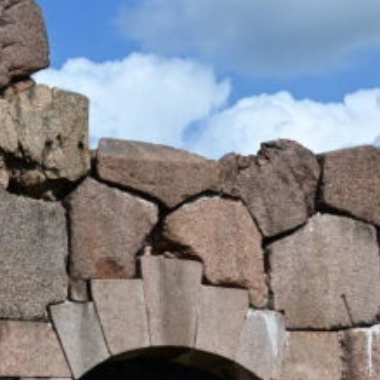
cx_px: -147
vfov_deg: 12.2
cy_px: 272
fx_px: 1776
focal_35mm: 143
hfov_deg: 11.8
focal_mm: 24
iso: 200
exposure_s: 1/500
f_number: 11
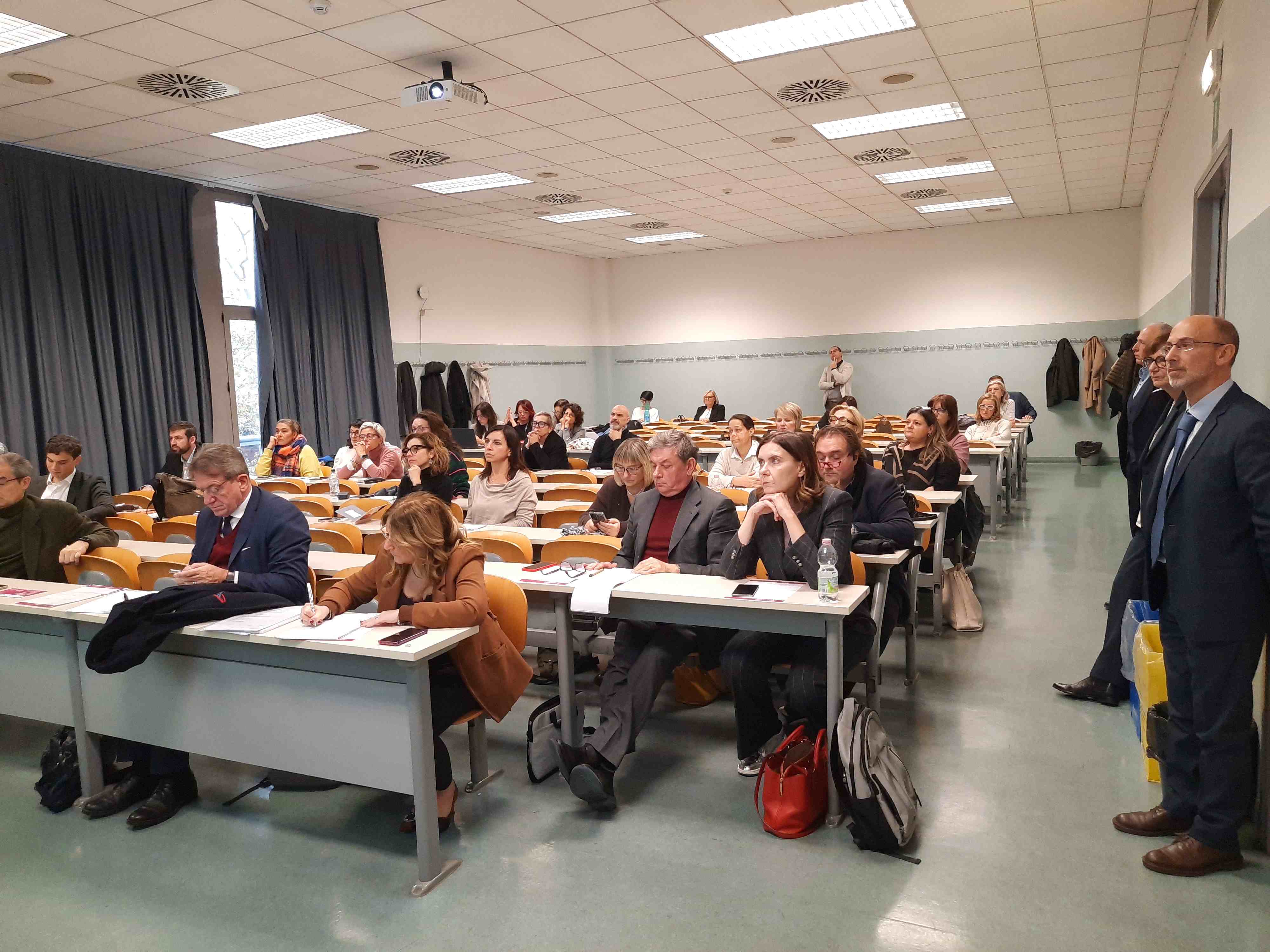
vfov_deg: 54.9
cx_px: 635
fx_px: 917
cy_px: 476
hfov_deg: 69.4
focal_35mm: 25
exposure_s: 1/50
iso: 331
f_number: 2
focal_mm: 4.6
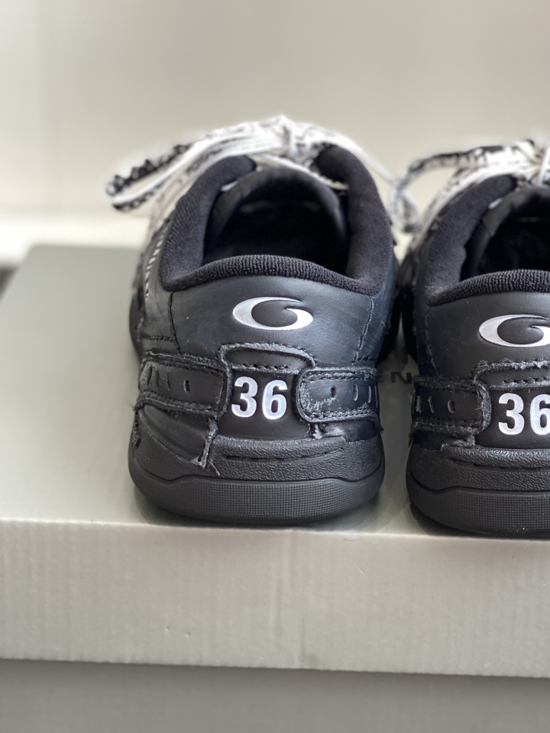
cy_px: 378
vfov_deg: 25.0
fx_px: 1652
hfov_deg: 18.8
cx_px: 404
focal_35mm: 78
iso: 64
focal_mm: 6
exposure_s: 1/122
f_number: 2
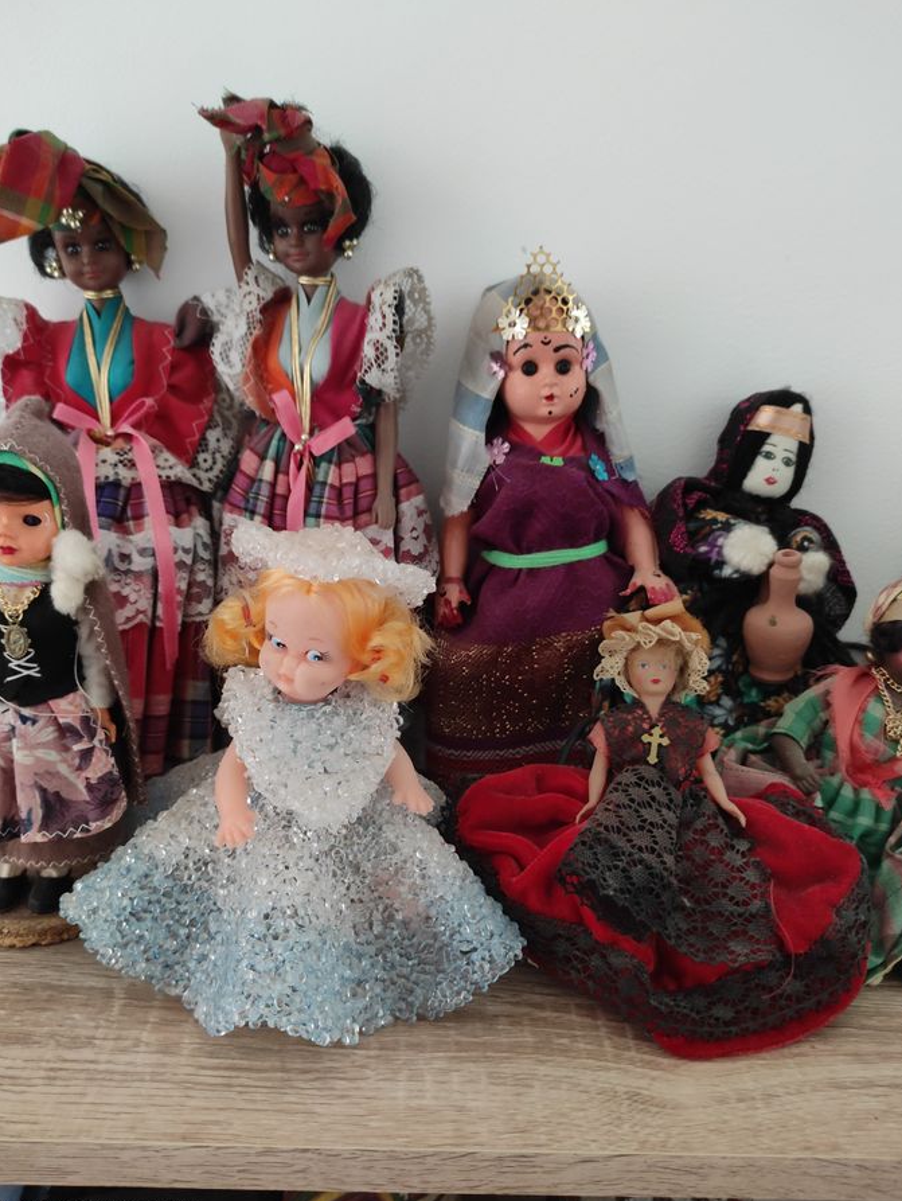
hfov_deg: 49.8
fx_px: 972
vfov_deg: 63.4
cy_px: 623
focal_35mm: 28
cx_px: 416
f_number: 1.89
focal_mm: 5.43
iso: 1502
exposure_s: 1/25
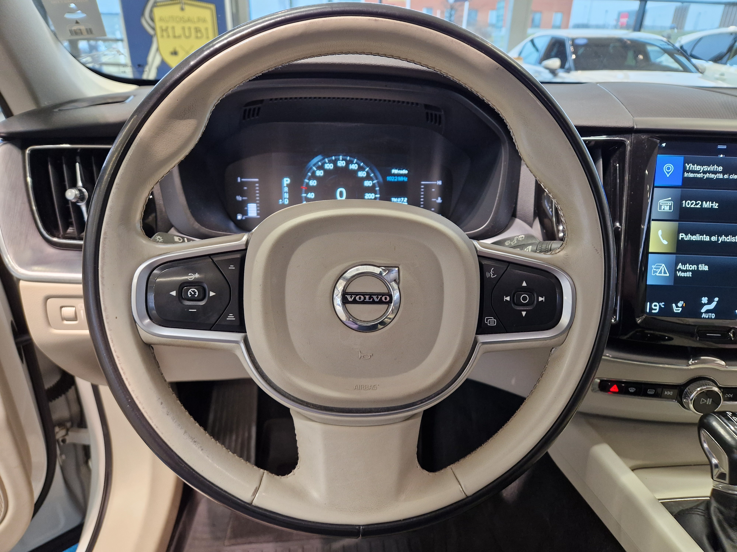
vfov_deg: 58.9
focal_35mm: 23
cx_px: 368
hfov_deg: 73.9
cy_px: 276
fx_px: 490
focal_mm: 5.4
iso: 250
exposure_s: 1/100
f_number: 1.8
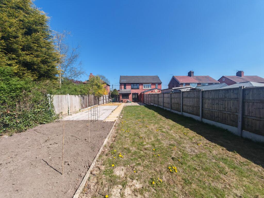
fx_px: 99
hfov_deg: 106.2
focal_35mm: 13
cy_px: 99
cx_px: 132
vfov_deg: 89.9
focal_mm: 1.82
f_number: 2
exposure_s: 1/480
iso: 50
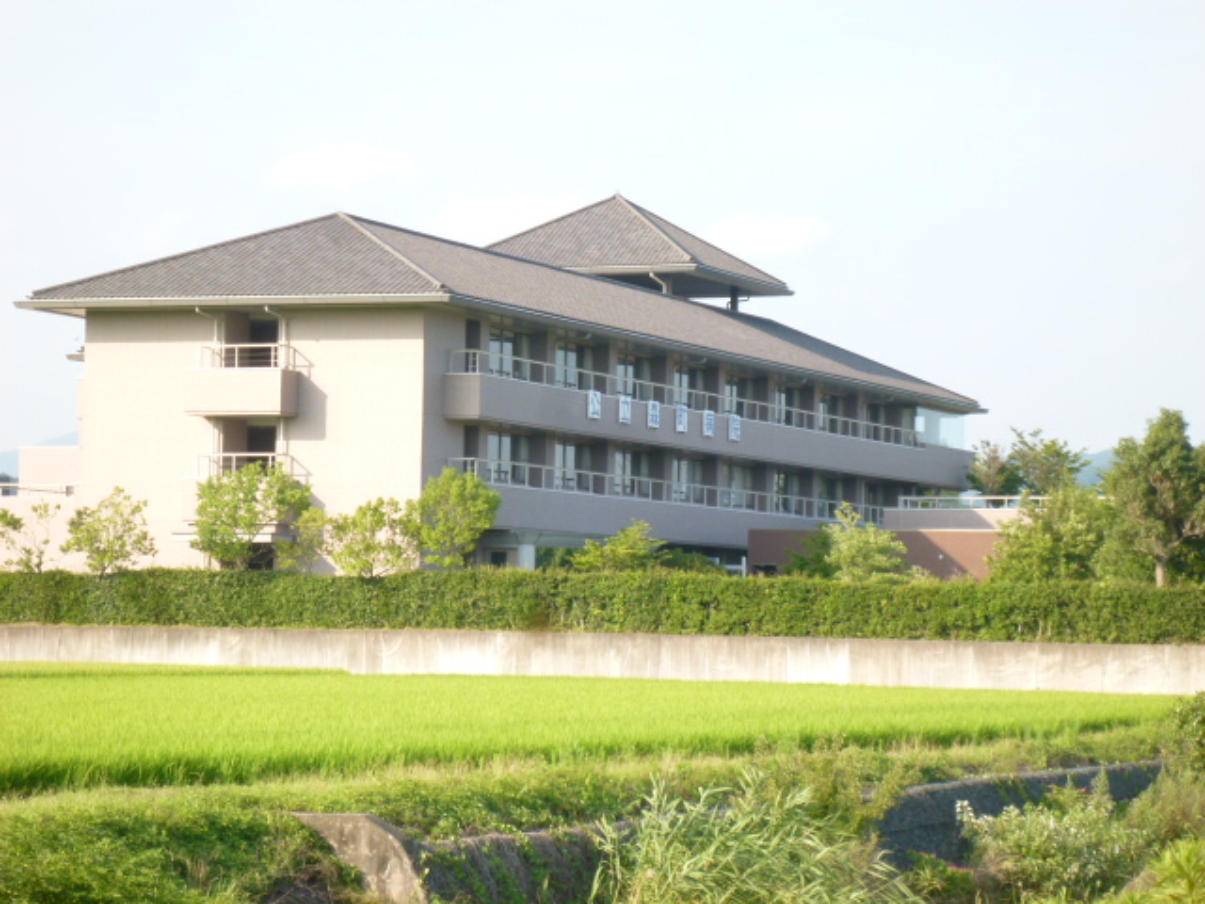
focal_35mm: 112
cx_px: 602
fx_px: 3899
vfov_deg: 13.2
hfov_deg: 17.6
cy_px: 452
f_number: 5.6
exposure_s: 1/125
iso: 100
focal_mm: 20.1
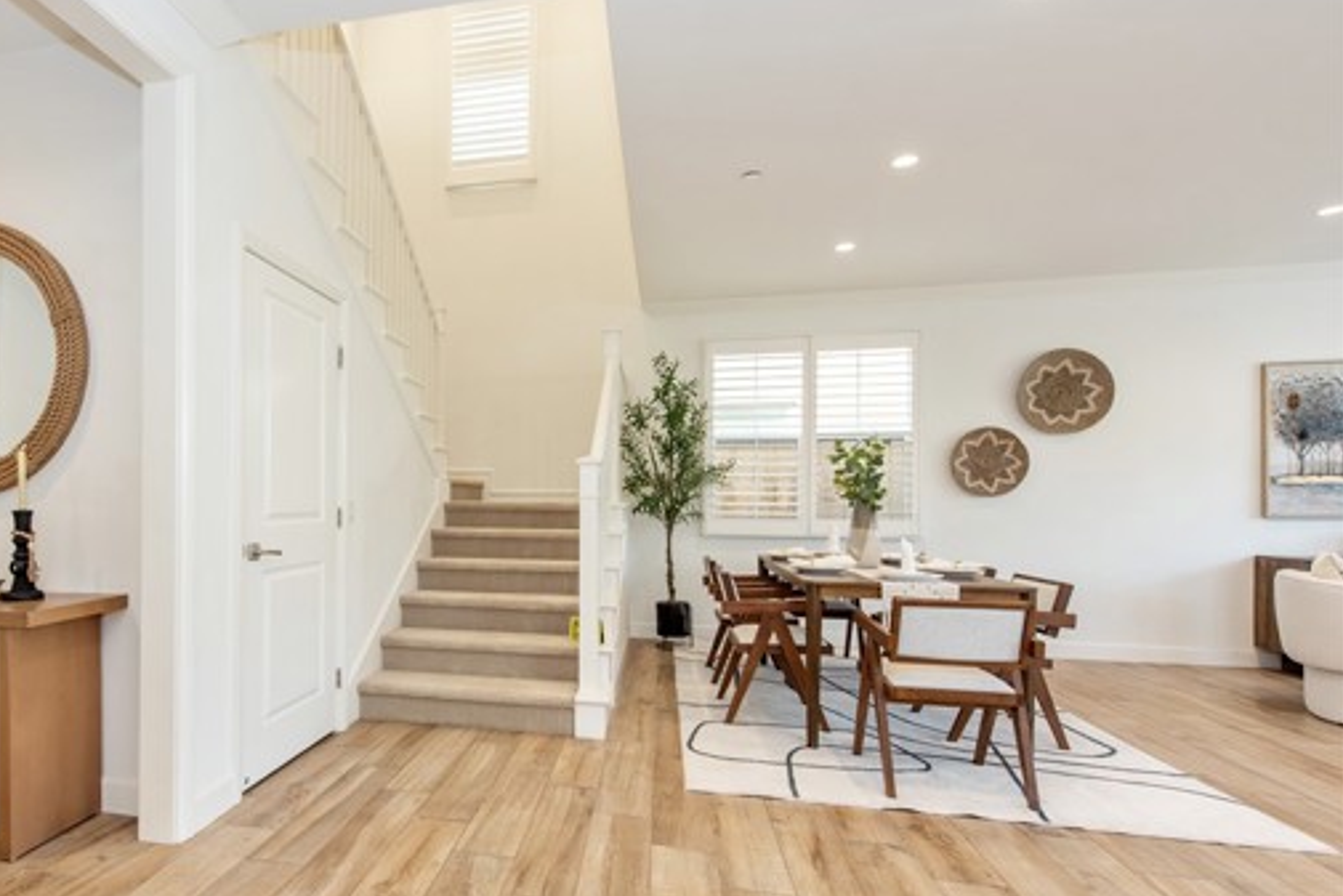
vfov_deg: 64.3
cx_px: 495
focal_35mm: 19
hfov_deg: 85.0
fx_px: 709
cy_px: 512
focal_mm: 15
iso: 800
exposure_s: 1/100
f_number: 5
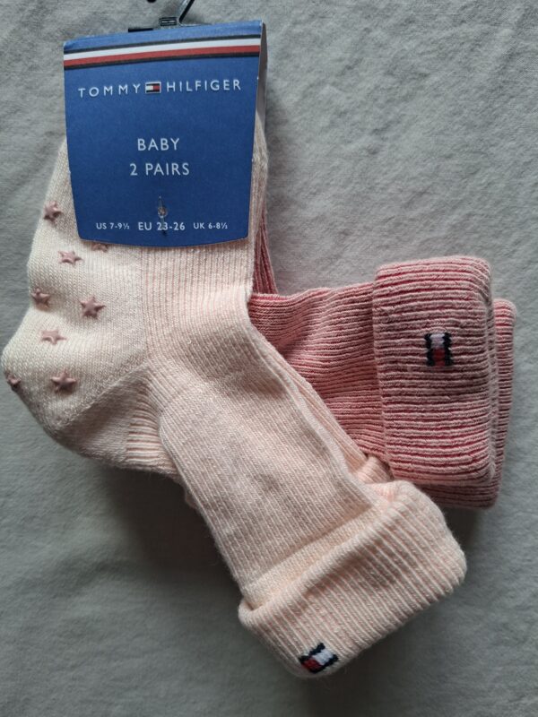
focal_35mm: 23
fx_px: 477
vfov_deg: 73.9
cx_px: 269
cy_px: 358
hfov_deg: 58.9
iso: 80
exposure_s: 1/100
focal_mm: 5.54
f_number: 1.8
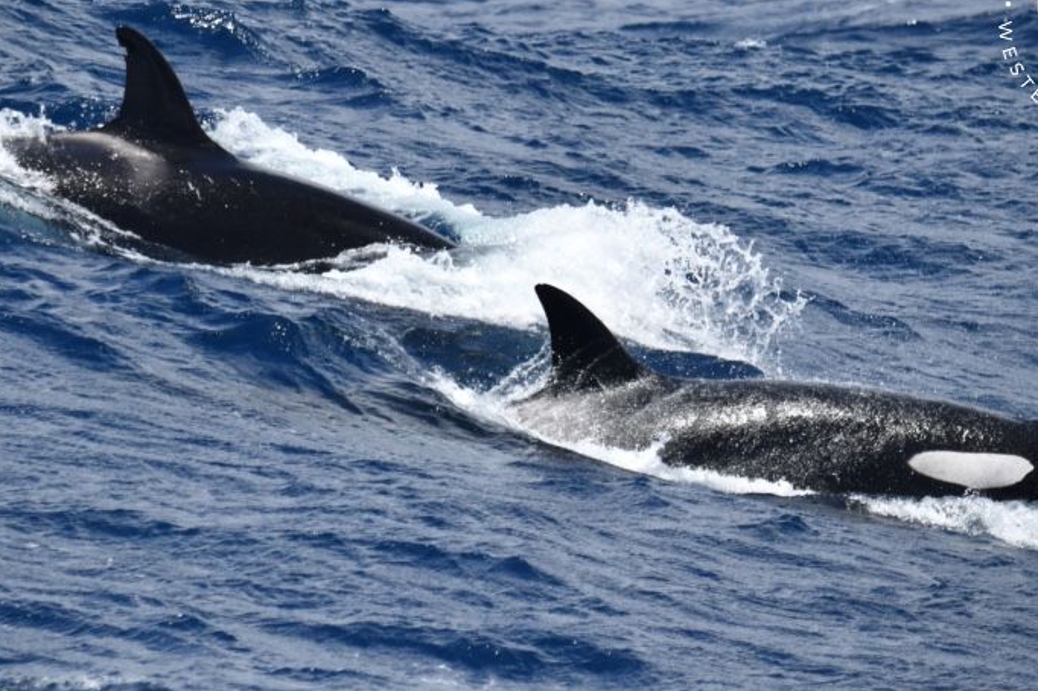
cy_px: 323
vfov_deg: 2.4
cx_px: 601
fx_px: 16225
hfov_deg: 3.7
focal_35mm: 563
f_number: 6.3
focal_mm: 480
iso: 1000
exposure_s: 1/8000
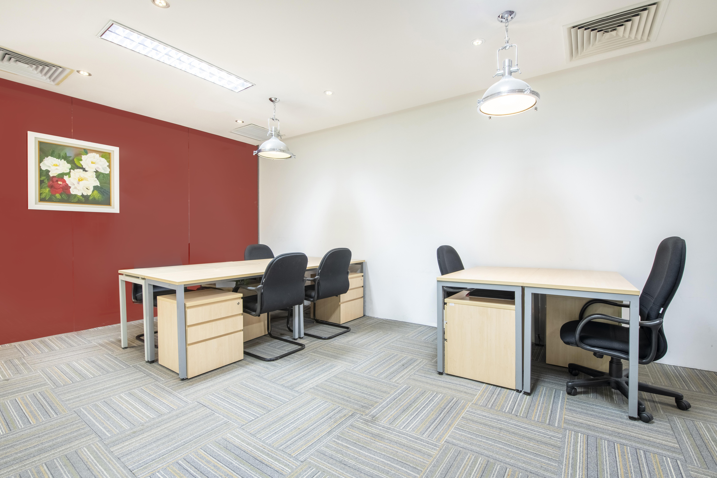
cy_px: 239
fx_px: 319
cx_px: 358
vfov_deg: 73.7
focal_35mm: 16
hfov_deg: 96.7
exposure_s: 1/40
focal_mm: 16
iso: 400
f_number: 9
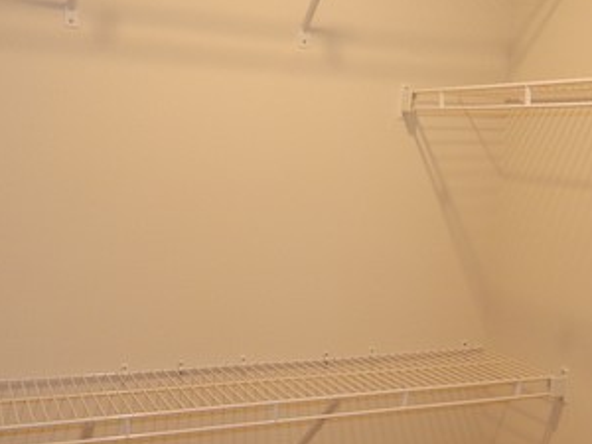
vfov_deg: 30.8
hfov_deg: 40.4
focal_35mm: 47
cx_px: 306
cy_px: 274
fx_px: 804
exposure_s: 1/30
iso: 180
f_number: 3
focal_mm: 4
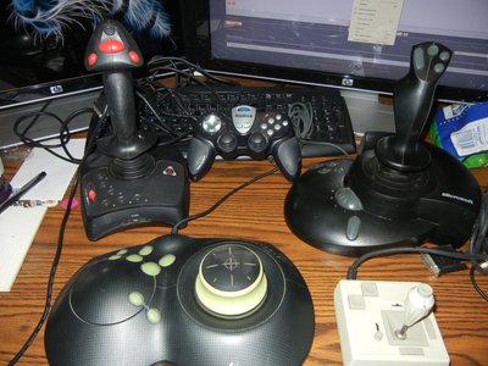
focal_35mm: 30
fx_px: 423
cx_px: 244
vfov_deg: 46.8
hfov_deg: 60.0
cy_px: 183
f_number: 3.5
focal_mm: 5.4
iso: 200
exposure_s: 1/30
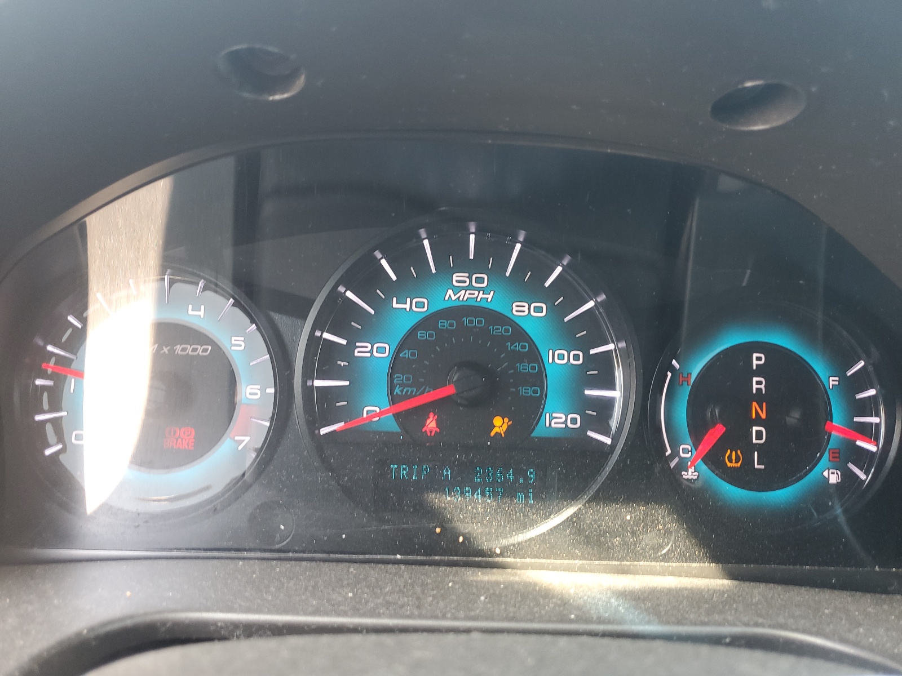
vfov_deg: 53.1
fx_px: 677
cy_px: 338
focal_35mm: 26
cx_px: 451
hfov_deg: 67.3
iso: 62
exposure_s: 1/50
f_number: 1.5
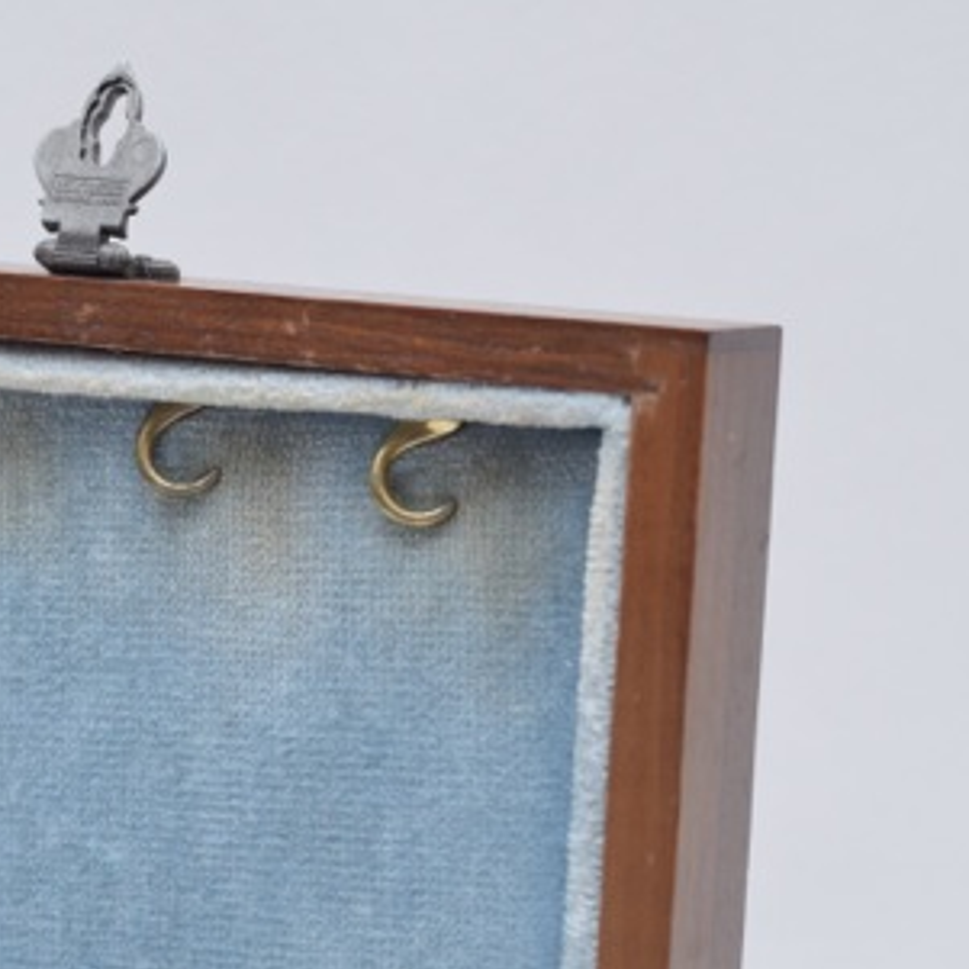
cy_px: 449
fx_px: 4716
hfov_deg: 11.6
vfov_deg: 11.7
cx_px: 52
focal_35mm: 149
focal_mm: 55
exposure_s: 1/125
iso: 800
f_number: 5.6
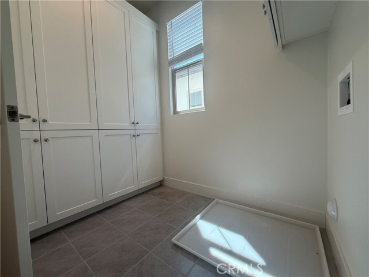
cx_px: 184
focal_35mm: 14
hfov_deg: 102.1
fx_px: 149
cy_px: 138
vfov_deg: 85.7
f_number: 2.2
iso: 64
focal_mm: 2.22
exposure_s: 1/127
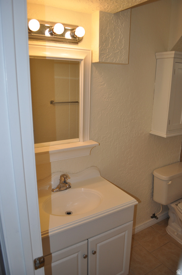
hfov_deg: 47.8
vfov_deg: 67.4
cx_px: 91
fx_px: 205
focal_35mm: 27
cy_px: 138
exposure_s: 1/200
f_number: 3.5
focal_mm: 18
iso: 200
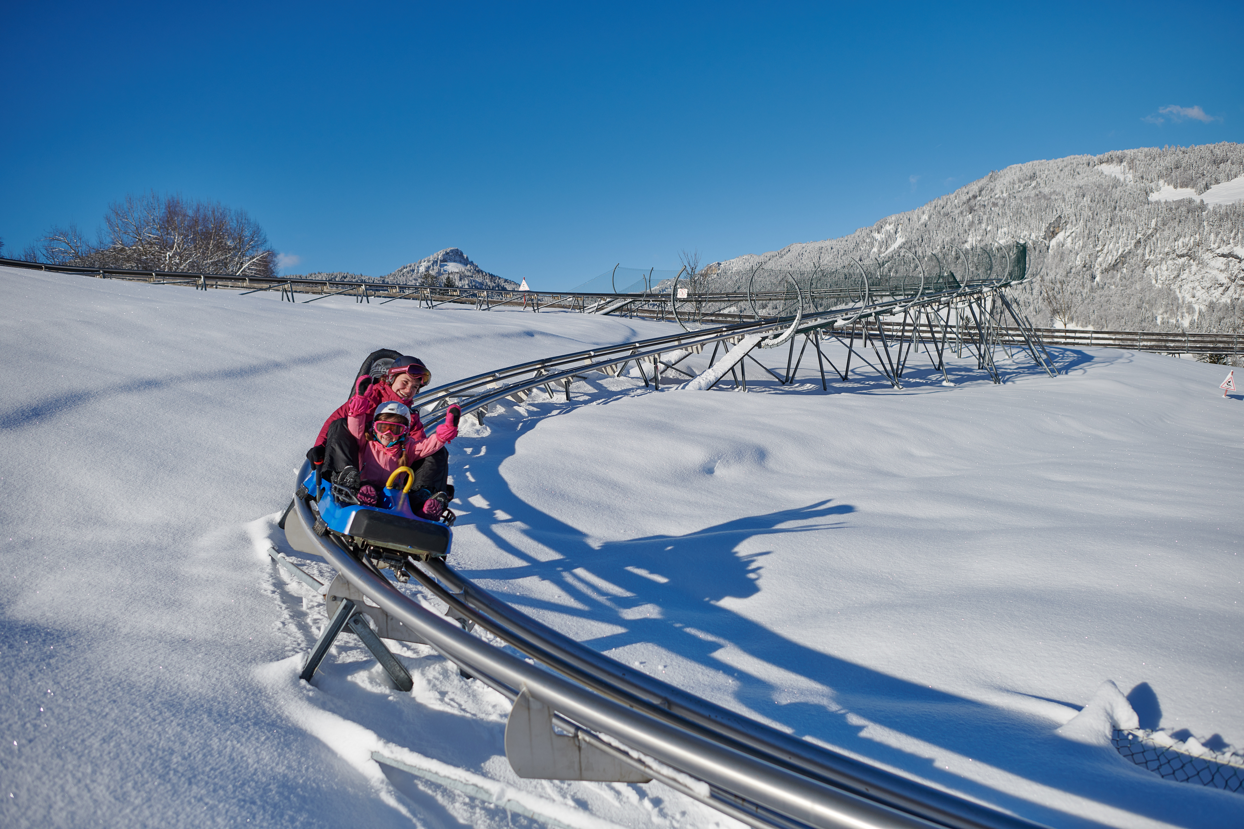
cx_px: 622
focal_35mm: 24
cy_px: 414
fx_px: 829
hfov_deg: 73.7
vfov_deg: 53.1
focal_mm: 24
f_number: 3.2
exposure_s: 1/5000
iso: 100
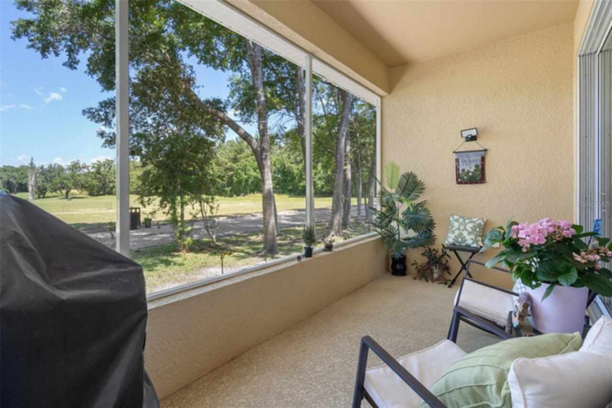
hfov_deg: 93.3
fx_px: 289
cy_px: 204
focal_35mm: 17
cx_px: 306
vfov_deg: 70.4
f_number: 8
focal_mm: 17
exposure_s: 1/6
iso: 320
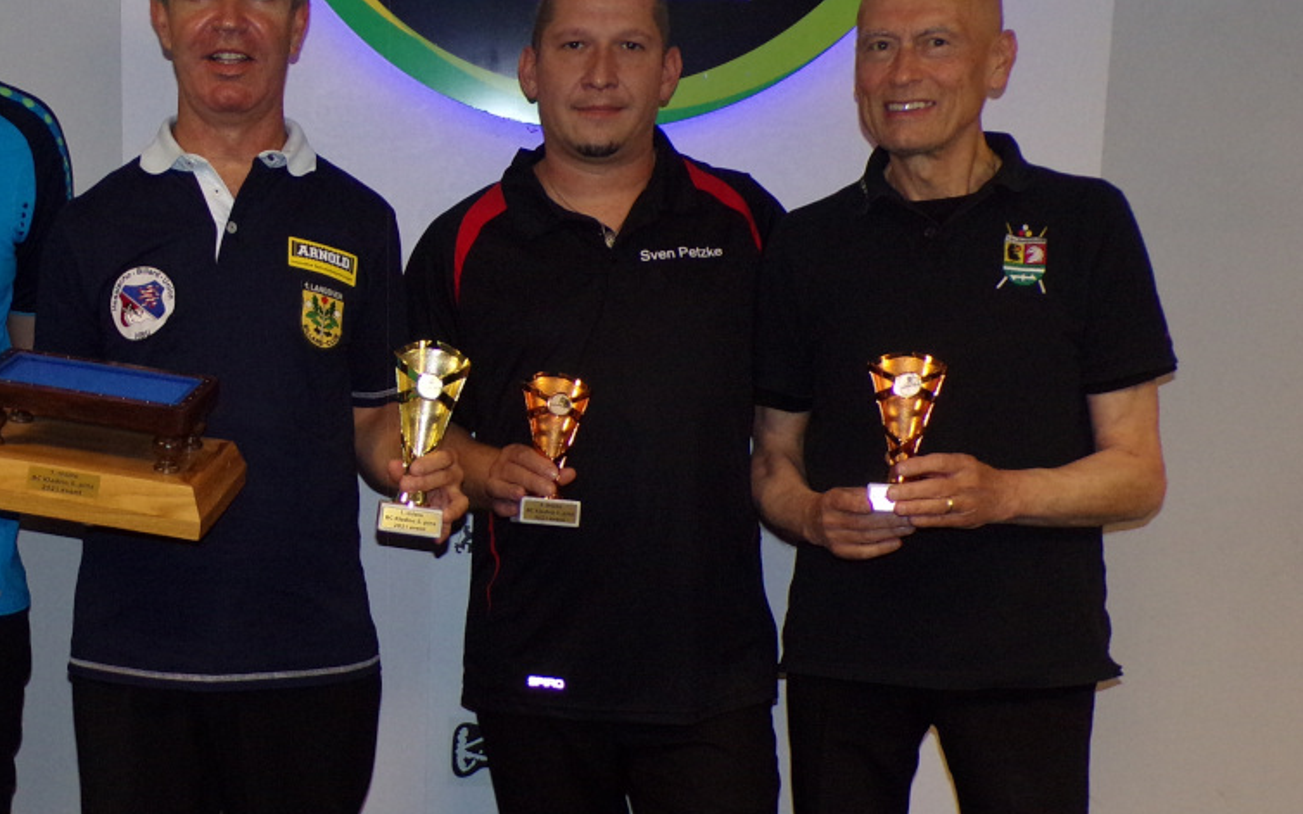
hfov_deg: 36.6
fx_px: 1917
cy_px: 555
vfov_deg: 23.8
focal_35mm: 54
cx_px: 315
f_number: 3.2
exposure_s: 1/34
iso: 200
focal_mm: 5.8
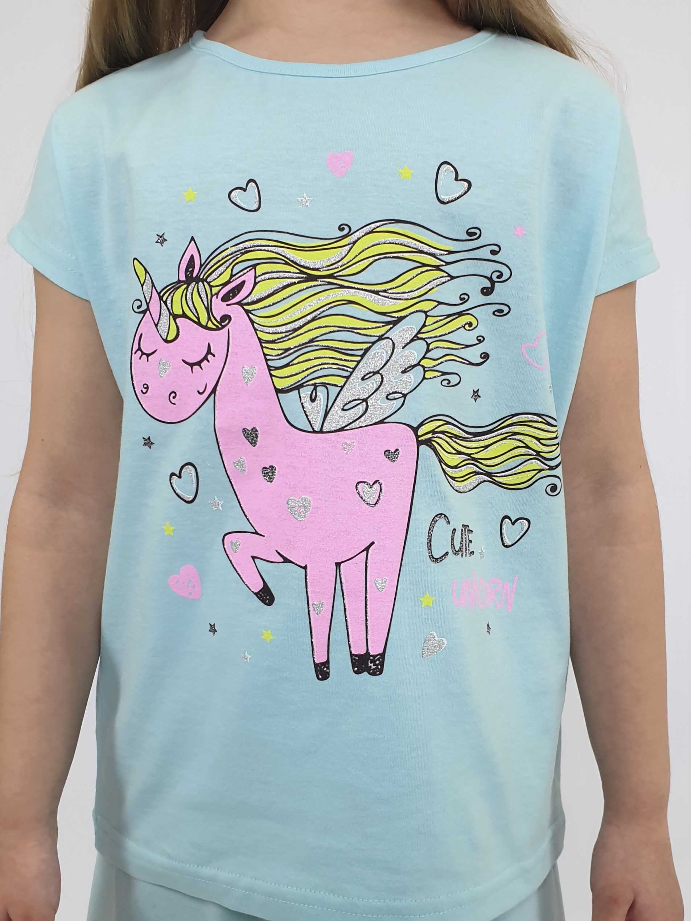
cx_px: 346
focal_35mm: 26
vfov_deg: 67.3
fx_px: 692
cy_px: 460
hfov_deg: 53.1
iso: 80
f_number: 2.4
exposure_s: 1/100
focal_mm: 4.3
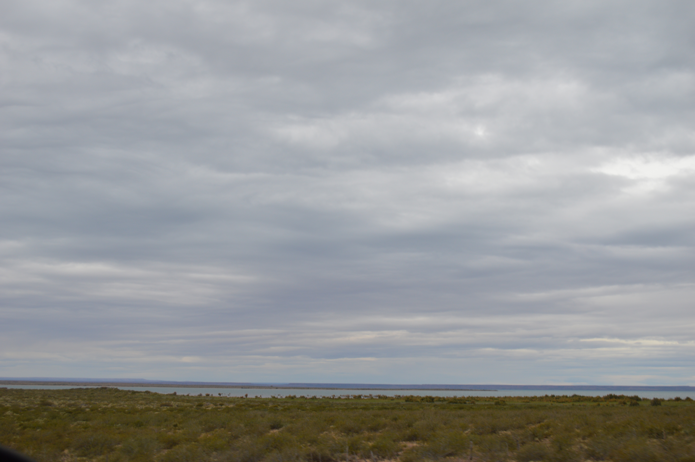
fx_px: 868
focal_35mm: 45
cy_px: 231
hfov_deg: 43.6
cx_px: 348
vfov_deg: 29.8
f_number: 5.6
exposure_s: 1/125
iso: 160
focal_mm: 30
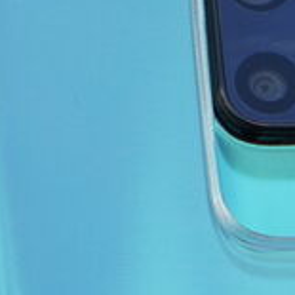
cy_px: 253
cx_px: 361
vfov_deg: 4.7
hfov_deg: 4.7
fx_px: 3558
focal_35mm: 369
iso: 100
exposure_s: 1/100
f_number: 5.6
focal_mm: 70
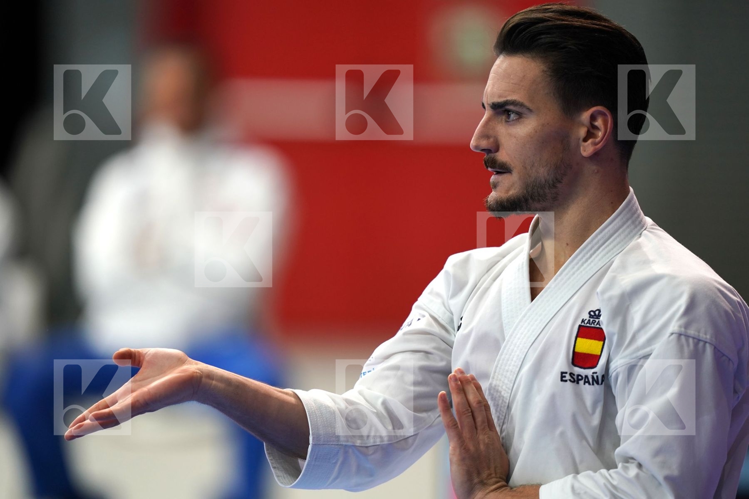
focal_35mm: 400
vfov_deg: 3.4
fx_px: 8322
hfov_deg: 5.2
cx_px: 374
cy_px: 250
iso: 1000
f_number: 2.8
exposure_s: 1/400
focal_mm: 400
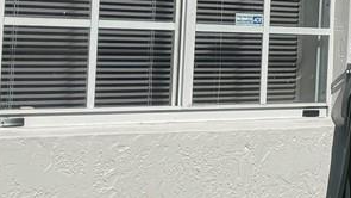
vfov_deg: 8.5
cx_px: 940
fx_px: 1322
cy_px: -17
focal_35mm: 142
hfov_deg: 11.4
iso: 80
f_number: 1.78
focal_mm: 6.76
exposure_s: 1/12346
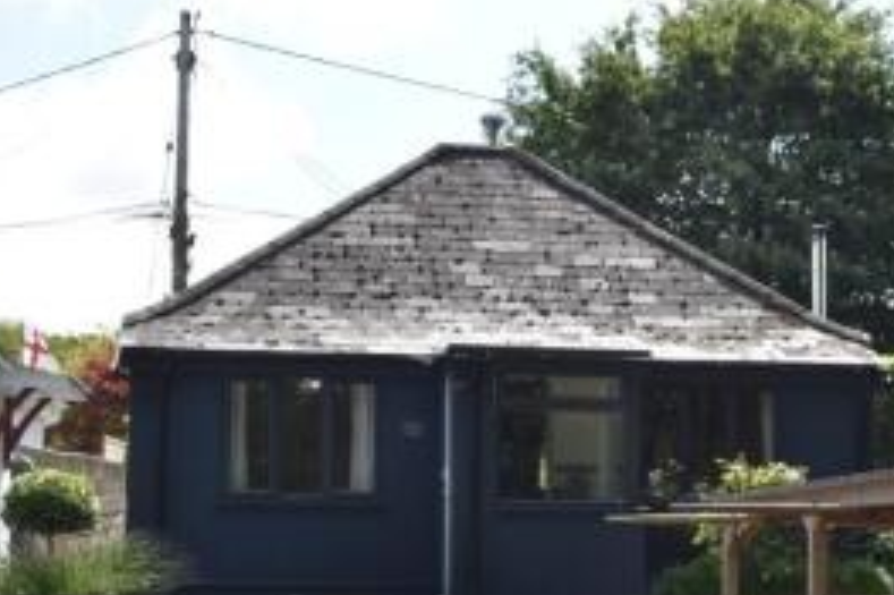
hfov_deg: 29.4
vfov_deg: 19.8
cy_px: 481
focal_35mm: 68
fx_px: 1685
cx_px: 642
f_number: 8
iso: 100
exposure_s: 1/200
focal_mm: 25
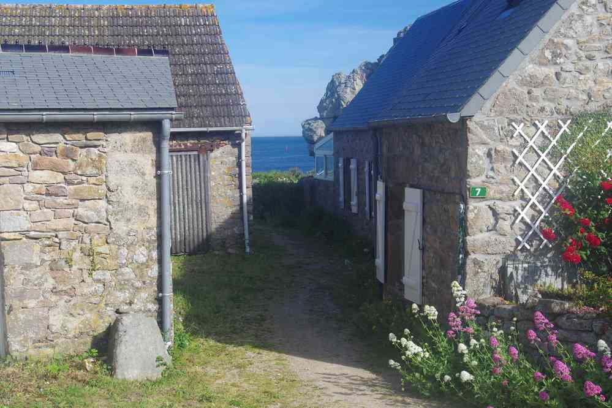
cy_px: 204
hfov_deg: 35.1
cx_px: 306
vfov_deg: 23.8
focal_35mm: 57
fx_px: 969
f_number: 10
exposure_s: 1/60
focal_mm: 38
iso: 200
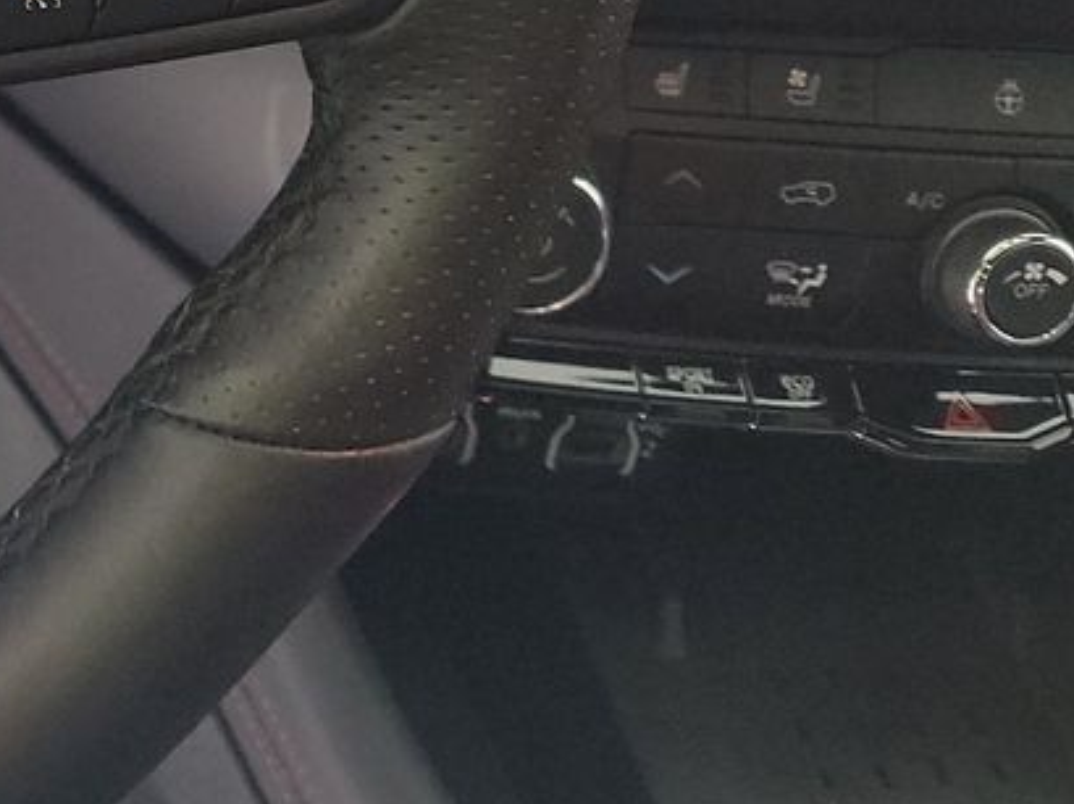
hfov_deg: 17.6
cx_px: -748
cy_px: -257
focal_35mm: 94
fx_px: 2914
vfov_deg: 15.0
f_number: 1.8
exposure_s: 1/59
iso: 582
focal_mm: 6.7
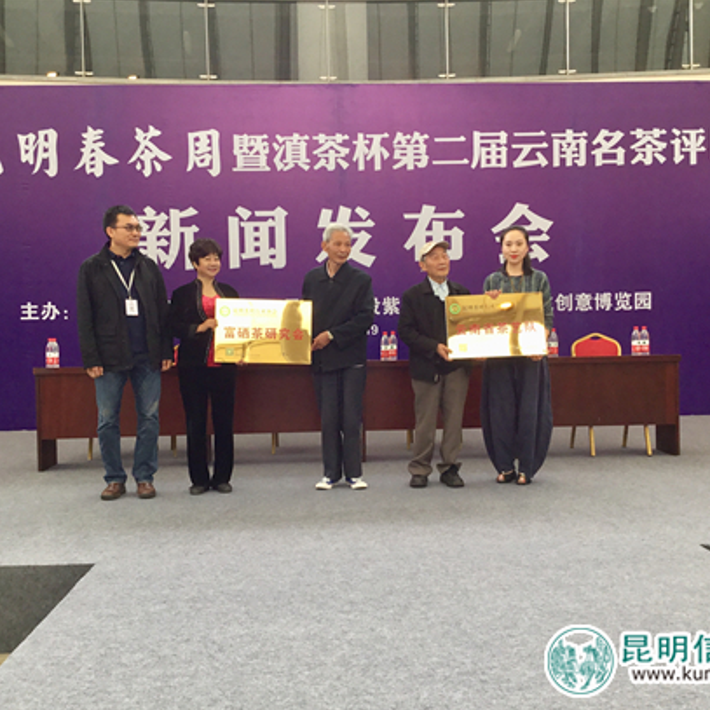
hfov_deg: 44.9
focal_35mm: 37
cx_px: 344
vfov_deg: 44.9
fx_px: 859
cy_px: 356
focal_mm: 3.3
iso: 40
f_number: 2.4
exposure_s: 1/100
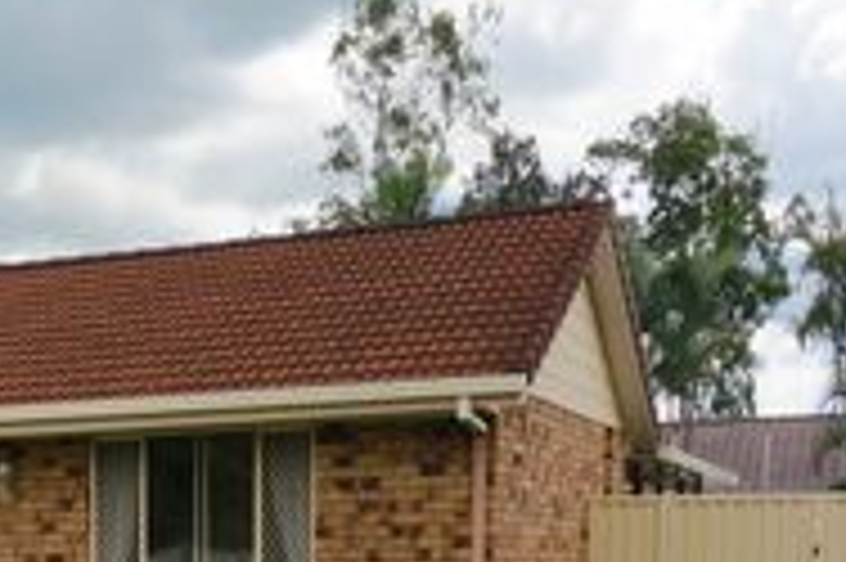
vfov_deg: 21.3
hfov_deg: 30.7
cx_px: -22
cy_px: 641
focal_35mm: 60
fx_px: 1409
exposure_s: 1/80
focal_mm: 16
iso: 100
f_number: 13
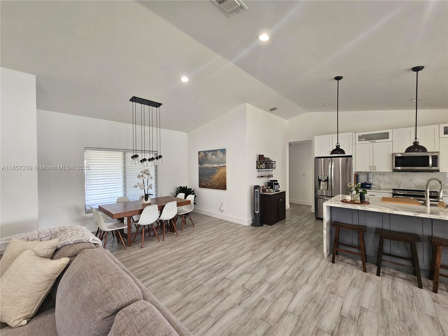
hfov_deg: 106.2
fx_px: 168
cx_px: 224
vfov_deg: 89.9
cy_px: 168
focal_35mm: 13
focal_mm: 2.2
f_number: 2.2
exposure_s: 1/60
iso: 160
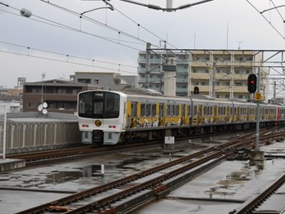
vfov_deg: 15.6
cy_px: 99
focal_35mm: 95
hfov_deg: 20.6
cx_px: 178
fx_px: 782
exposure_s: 1/250
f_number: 6.3
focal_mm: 37
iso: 200
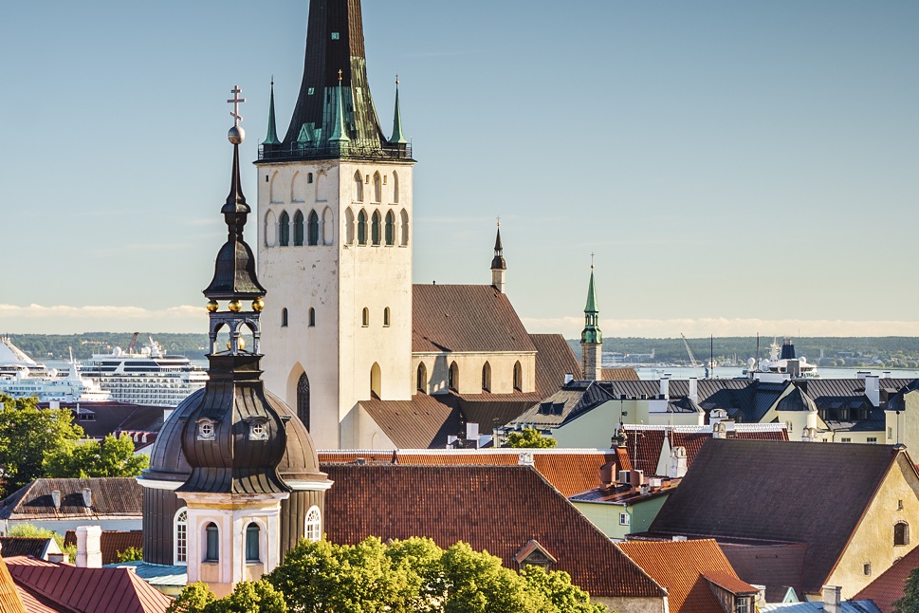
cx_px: -49
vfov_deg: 10.6
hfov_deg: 15.5
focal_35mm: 129
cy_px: 440
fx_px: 3293
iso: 220
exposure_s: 1/50
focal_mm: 50
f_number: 5.6
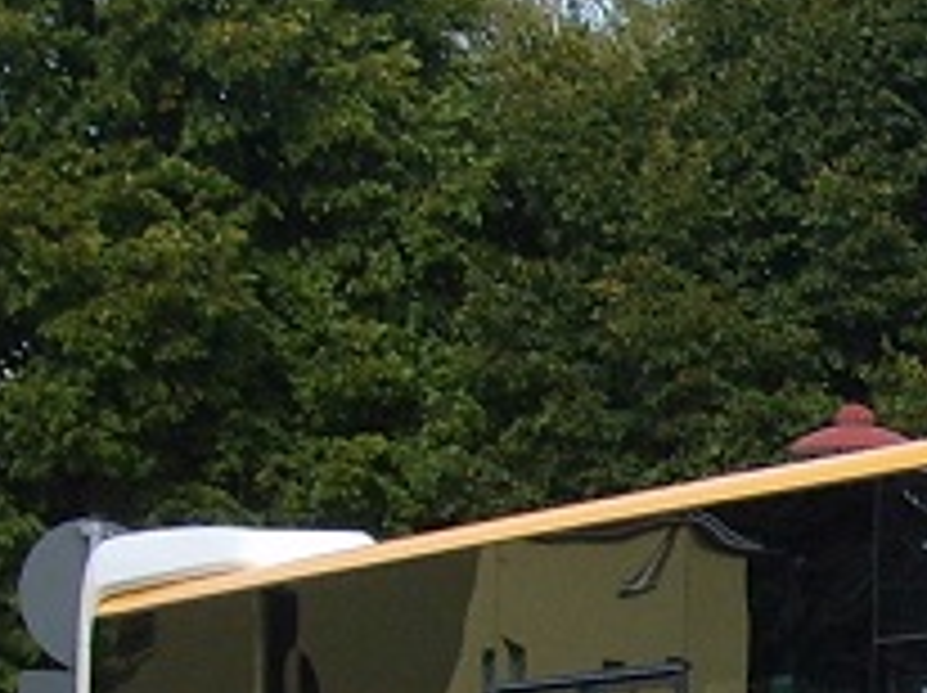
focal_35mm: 209
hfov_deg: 9.1
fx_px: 5590
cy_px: 1062
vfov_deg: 7.0
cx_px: 1557
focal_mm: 7.2
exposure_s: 1/750
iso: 50
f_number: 3
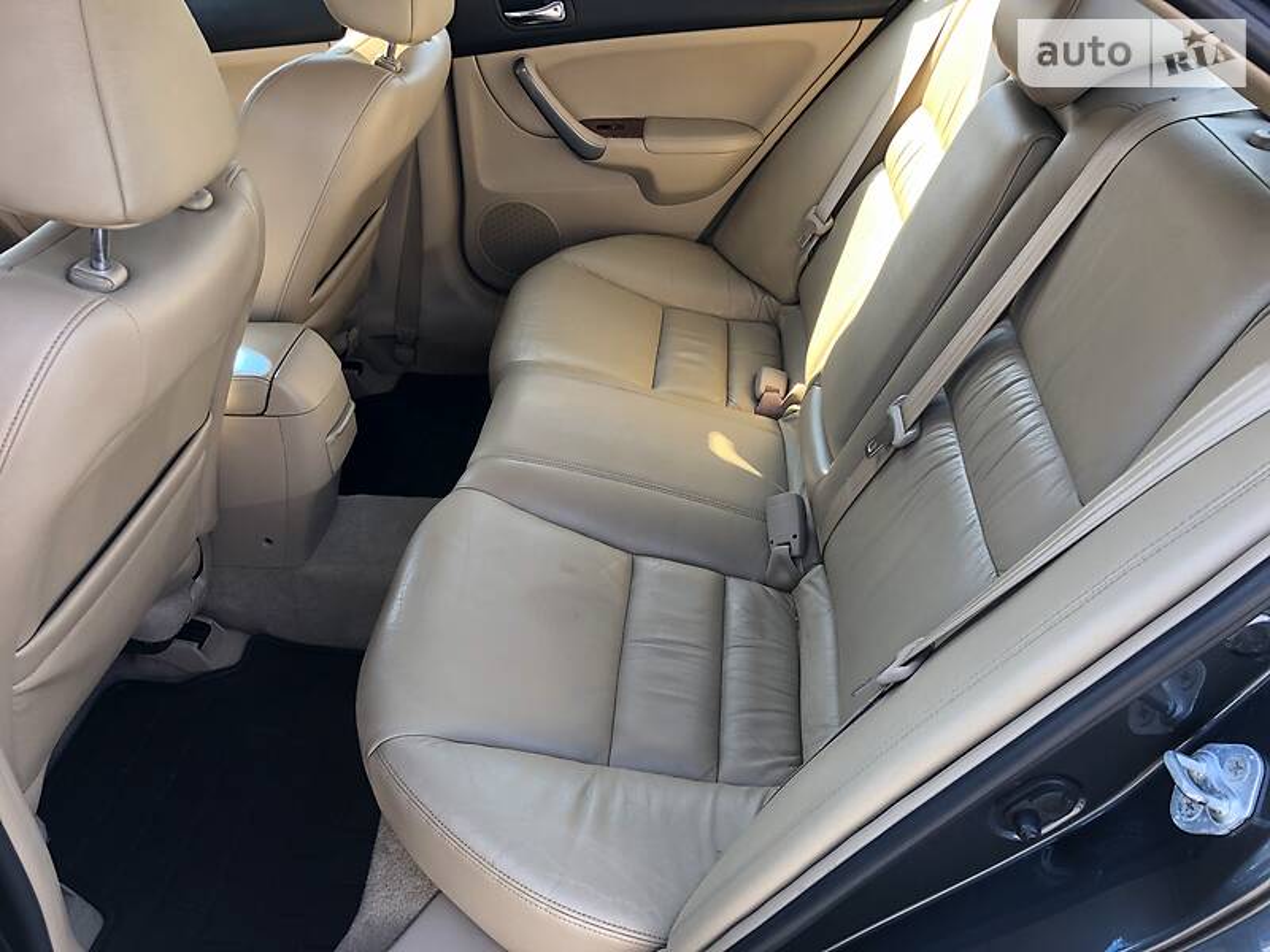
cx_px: 635
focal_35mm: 28
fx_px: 1027
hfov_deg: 63.4
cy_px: 476
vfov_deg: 49.7
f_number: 1.8
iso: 40
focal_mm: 4
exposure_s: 1/120
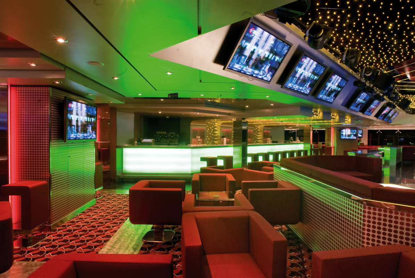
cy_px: 139
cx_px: 208
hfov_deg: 81.1
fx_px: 242
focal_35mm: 21
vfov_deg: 59.6
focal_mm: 14
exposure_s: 2.5
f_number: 18
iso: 100
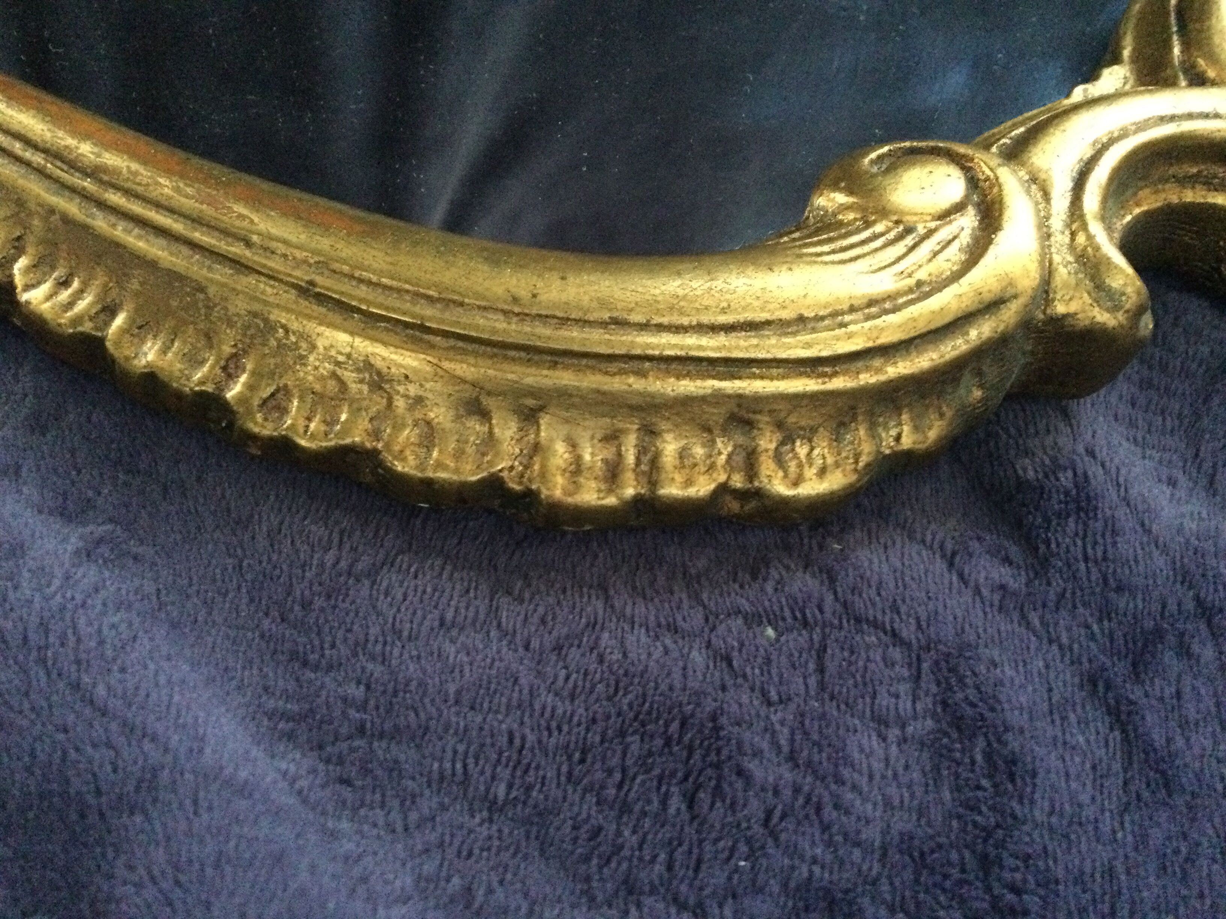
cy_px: 460
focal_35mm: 31
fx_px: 1098
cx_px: 613
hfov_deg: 58.4
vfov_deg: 45.4
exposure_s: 1/17
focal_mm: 3.3
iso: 400
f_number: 2.4
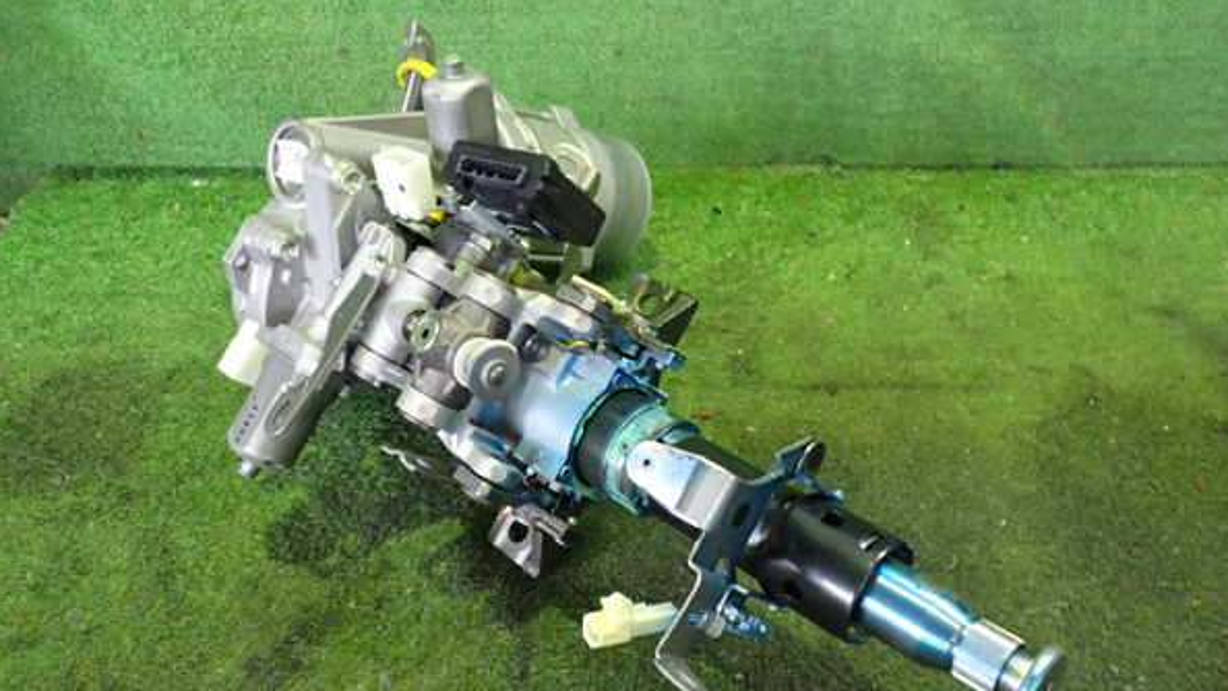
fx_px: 1074
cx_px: 614
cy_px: 362
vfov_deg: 35.6
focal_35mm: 33
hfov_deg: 59.5
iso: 640
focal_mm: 5.4
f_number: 2.3
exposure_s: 1/30
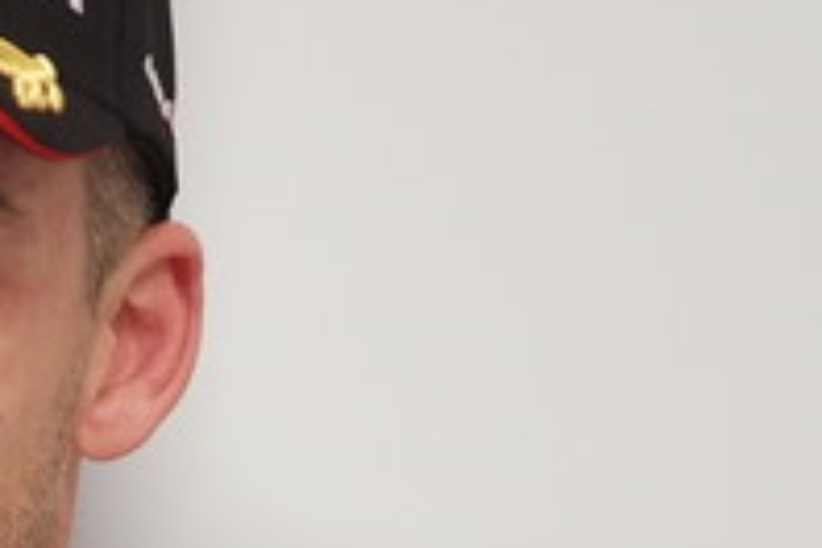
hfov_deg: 2.1
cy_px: 673
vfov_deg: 1.4
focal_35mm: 983
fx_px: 22443
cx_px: -274
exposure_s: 1/250
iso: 400
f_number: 2.8
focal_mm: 180
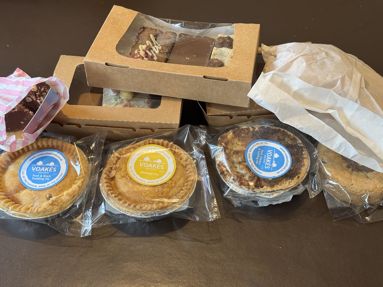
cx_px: 192
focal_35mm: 48
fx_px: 531
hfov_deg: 39.7
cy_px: 144
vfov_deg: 30.3
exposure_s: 1/50
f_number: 1.78
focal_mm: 6.76
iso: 250
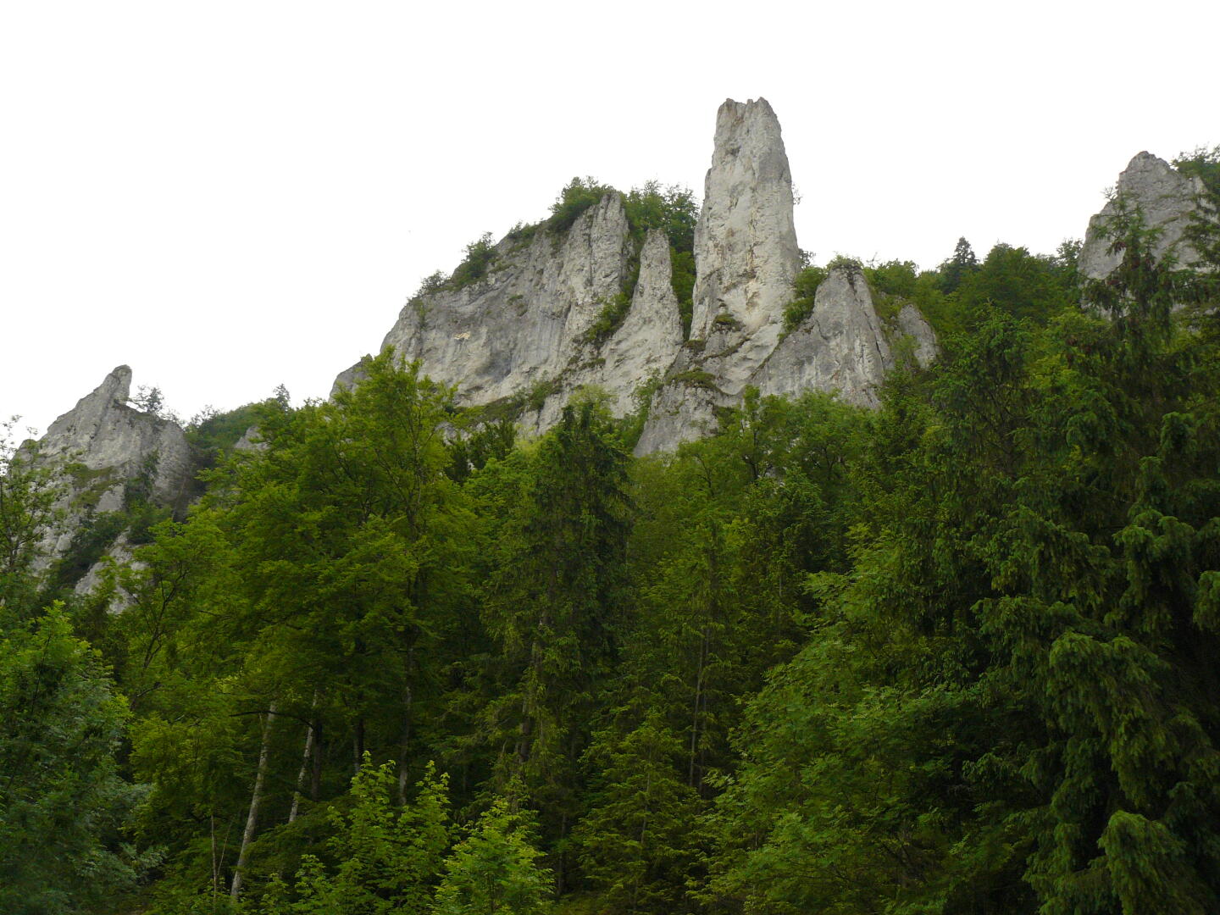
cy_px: 458
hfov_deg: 51.4
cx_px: 610
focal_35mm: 36
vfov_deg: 39.7
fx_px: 1269
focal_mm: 6
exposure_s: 1/250
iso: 200
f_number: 5
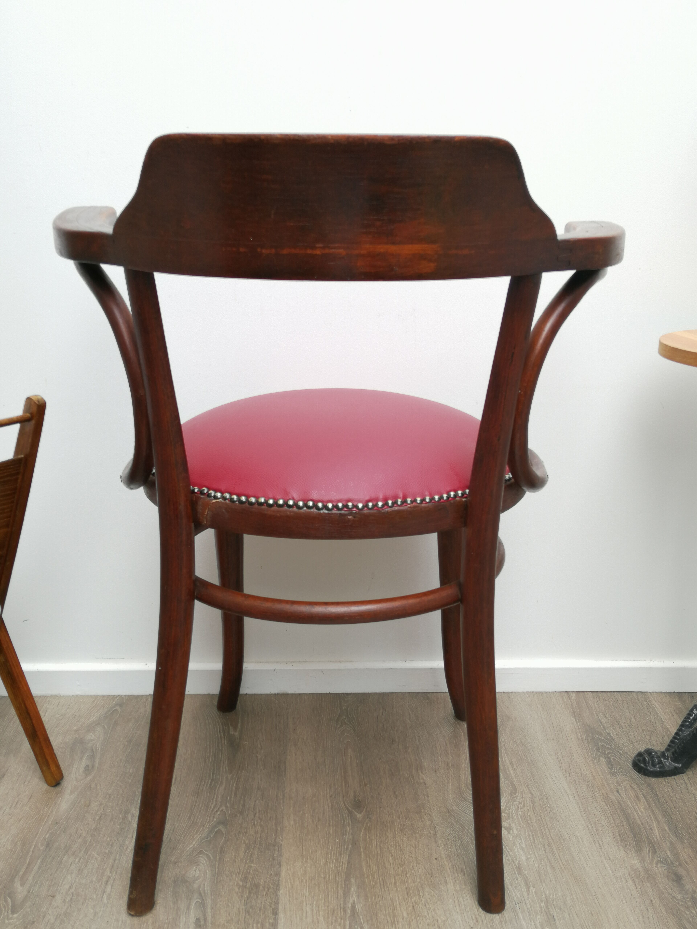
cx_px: 348
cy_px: 464
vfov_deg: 56.8
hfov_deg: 44.2
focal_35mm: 32
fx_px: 859
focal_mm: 3.95
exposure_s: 1/254
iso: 50
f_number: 1.8
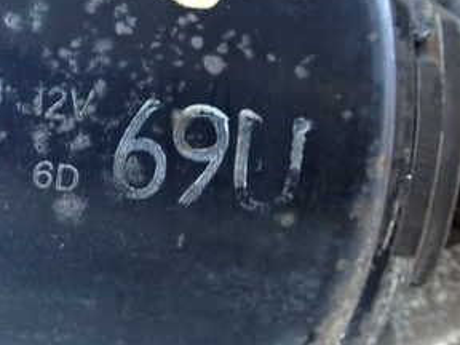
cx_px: 6
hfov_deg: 24.8
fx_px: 997
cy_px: 145
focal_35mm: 75
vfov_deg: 19.6
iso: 800
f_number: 2.5
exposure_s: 1/40
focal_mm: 6.37
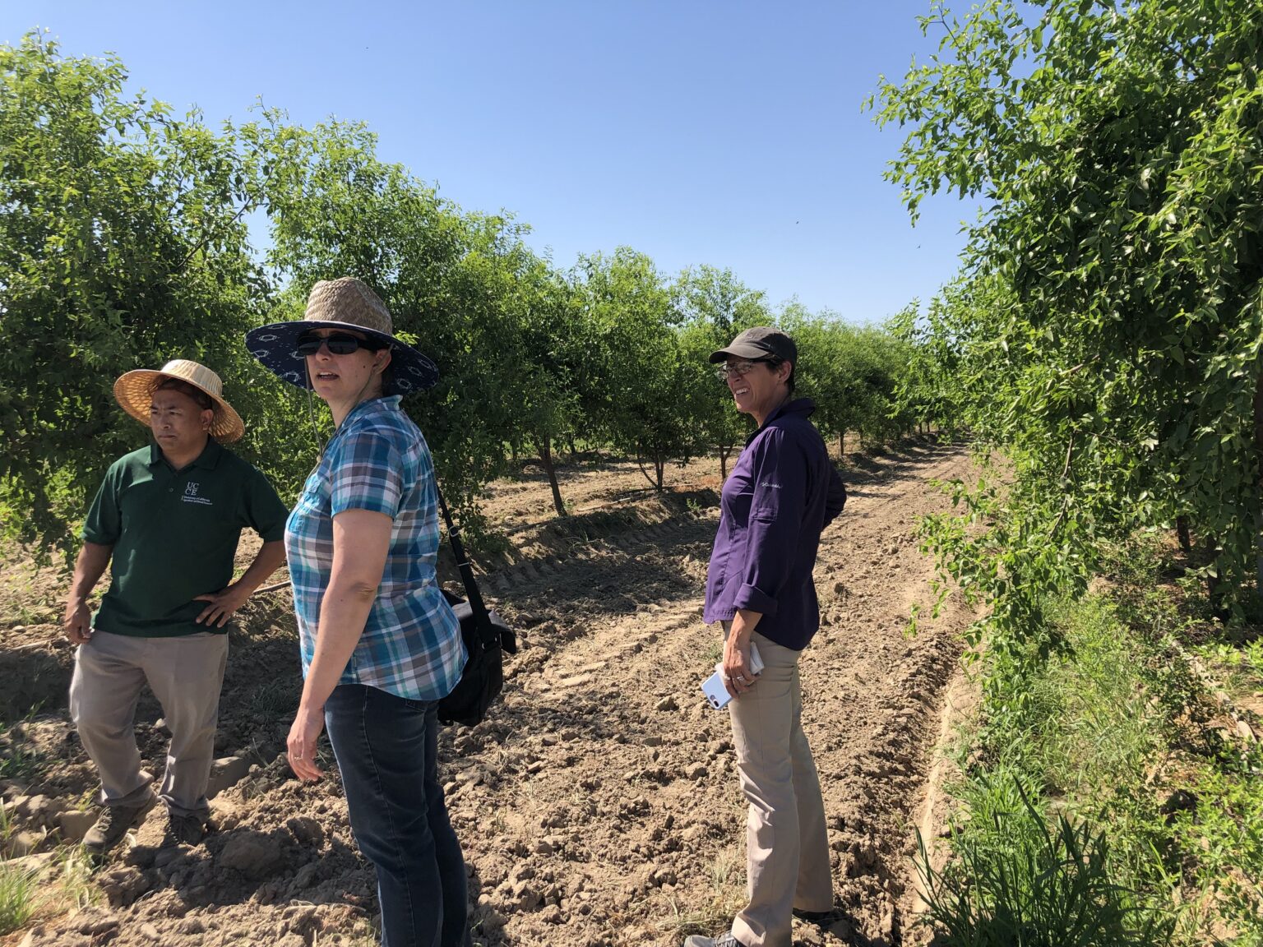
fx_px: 1022
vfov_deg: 49.7
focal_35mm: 28
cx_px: 632
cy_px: 474
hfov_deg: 63.4
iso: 20
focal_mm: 3.99
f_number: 1.8
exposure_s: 1/1473
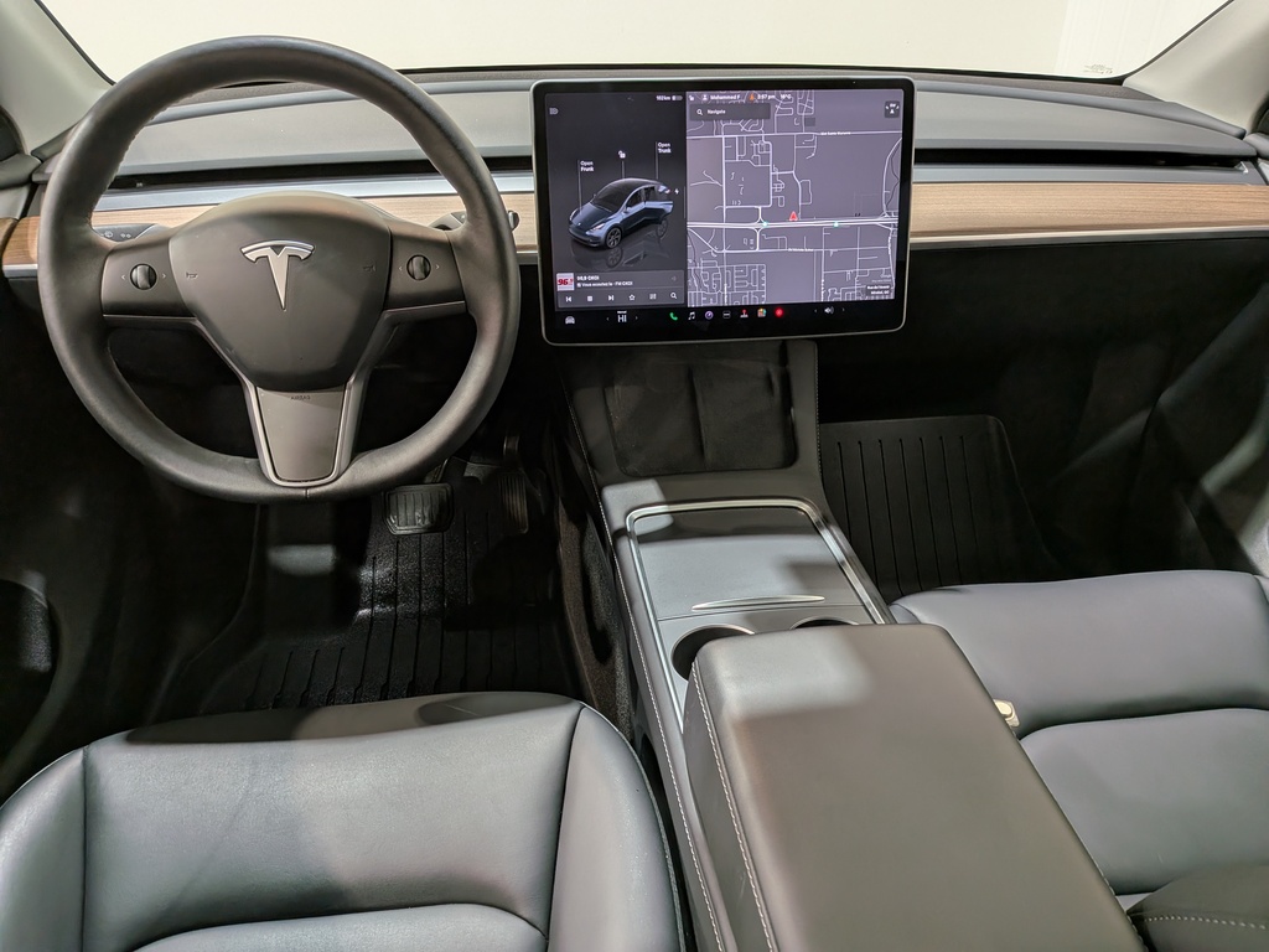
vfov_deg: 56.8
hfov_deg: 71.6
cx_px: 634
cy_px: 476
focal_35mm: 24
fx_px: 880
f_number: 1.7
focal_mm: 4.53
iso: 58
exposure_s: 1/25
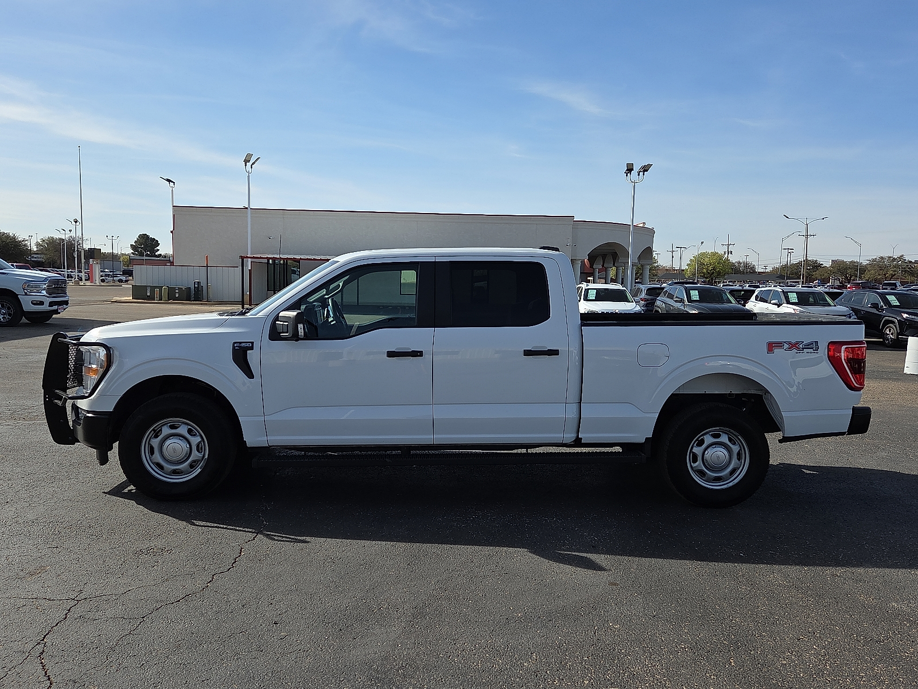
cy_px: 344
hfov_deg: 61.7
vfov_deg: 48.2
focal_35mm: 29
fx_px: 769
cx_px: 459
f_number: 1.8
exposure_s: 1/10000
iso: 77
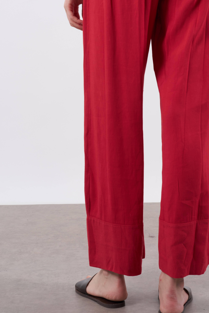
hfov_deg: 14.7
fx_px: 810
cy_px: 95
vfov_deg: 21.8
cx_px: 133
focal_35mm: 93
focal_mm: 58
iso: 160
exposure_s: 1/160
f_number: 8
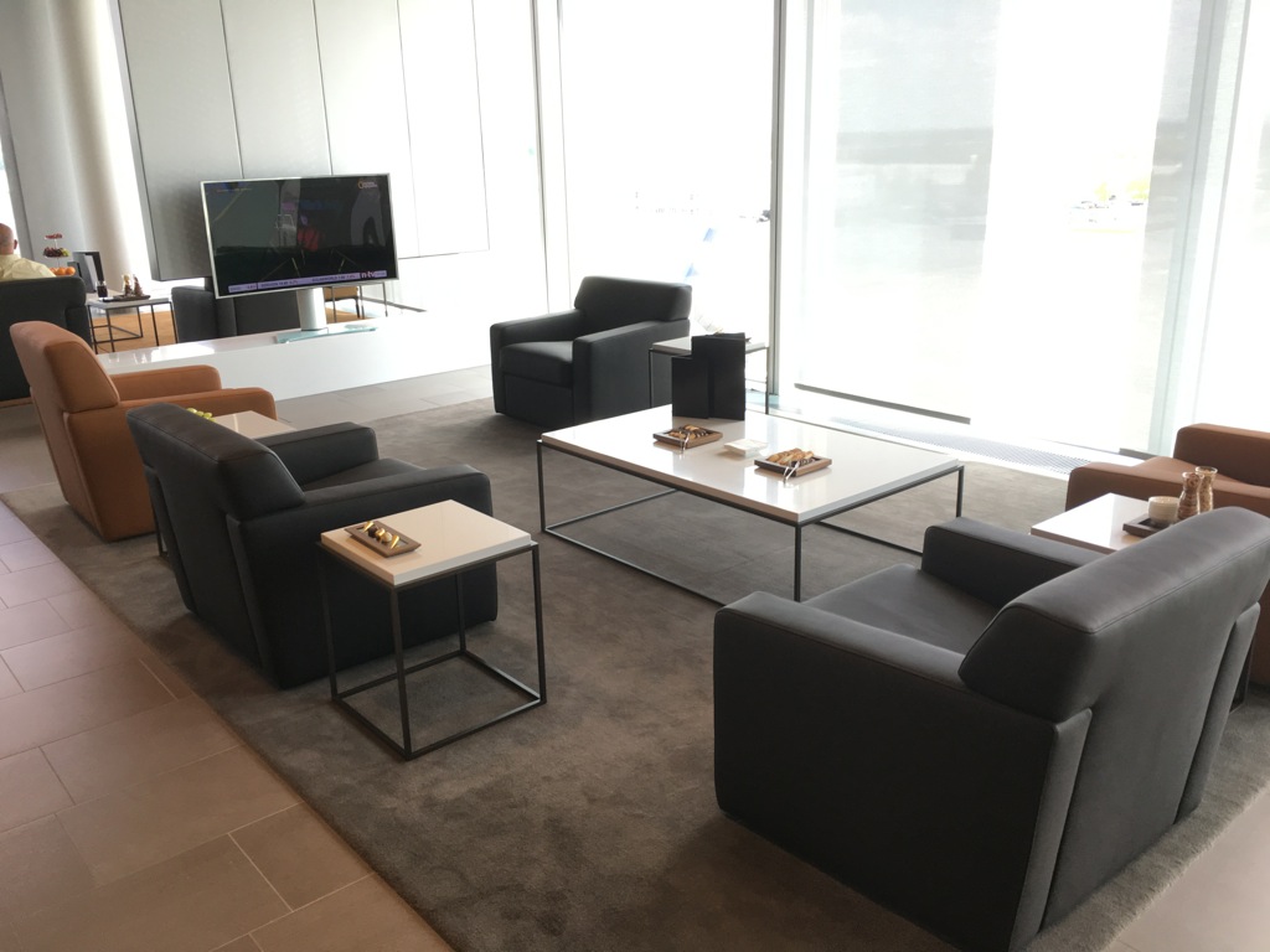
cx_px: 635
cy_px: 476
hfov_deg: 61.7
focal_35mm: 29
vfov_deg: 48.2
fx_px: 1064
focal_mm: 4.15
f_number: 2.2
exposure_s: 1/100
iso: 40
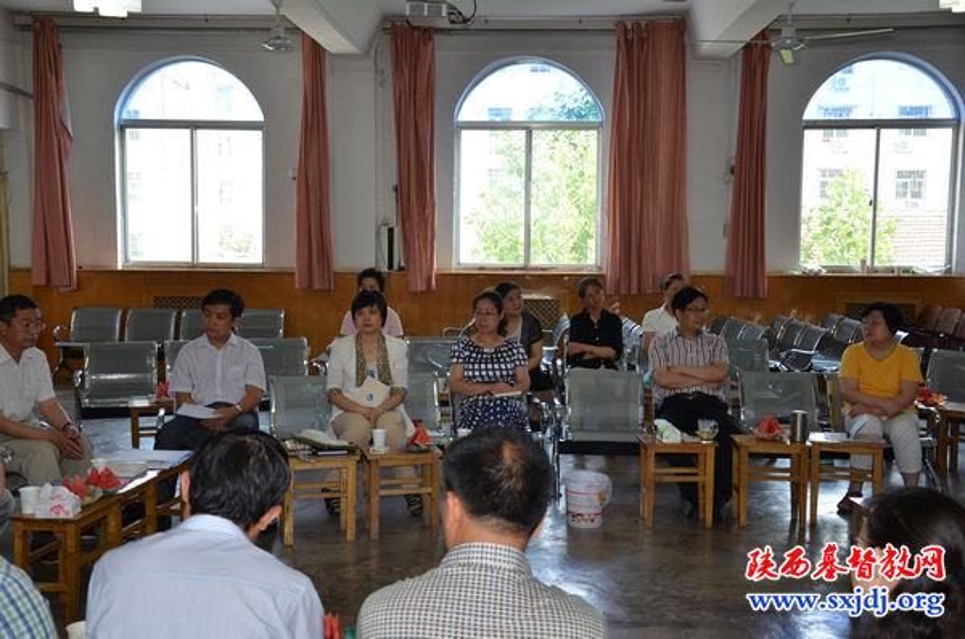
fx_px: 1123
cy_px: 320
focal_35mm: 42
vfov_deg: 31.7
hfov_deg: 46.5
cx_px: 482
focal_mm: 28
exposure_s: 1/125
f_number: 4
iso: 320
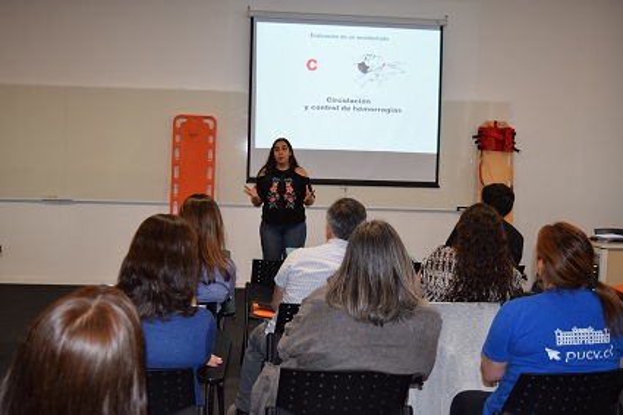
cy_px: 208
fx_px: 752
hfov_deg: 45.0
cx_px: 312
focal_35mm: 44
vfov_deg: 30.8
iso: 800
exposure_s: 1/80
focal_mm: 29
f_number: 4.5
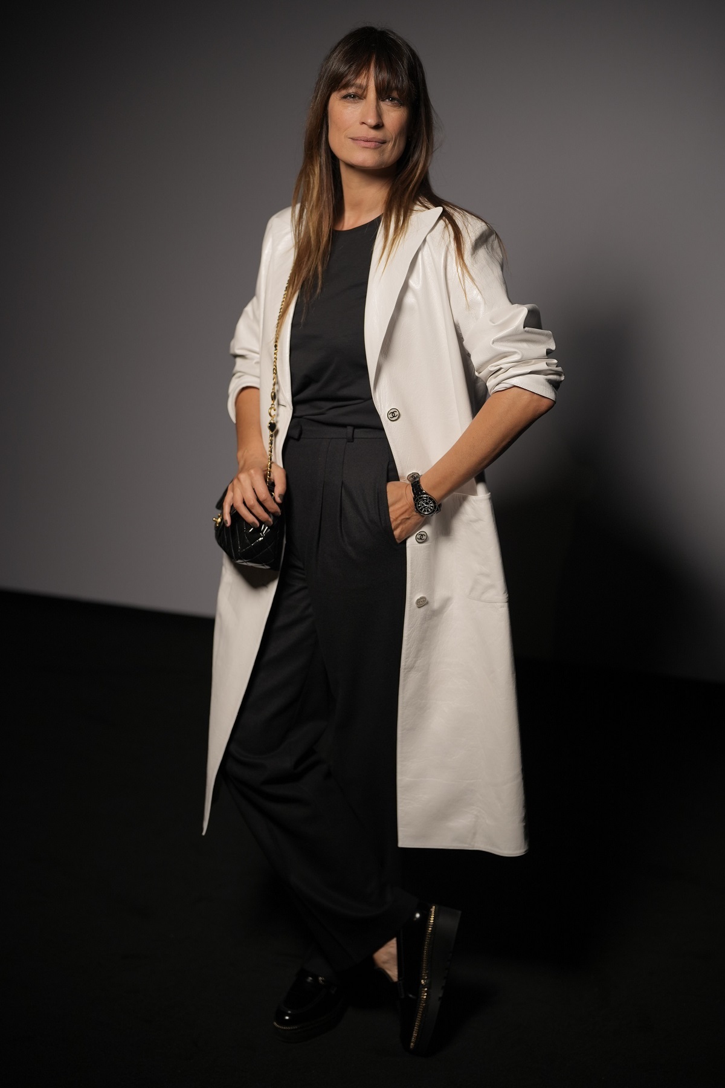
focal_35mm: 50
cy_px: 544
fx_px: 1510
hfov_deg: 27.0
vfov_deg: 39.6
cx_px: 362
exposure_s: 1/100
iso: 250
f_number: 2
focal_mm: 50
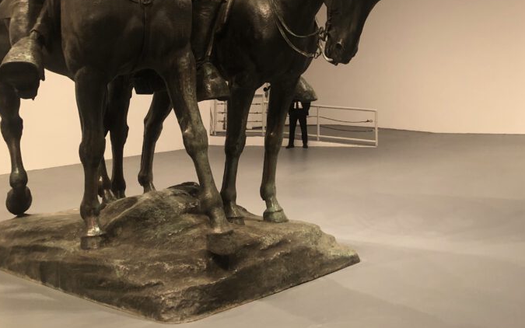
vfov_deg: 27.6
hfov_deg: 43.3
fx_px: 644
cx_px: 378
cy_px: 38
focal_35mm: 45
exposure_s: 1/15
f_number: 1.8
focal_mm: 3.99
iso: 64
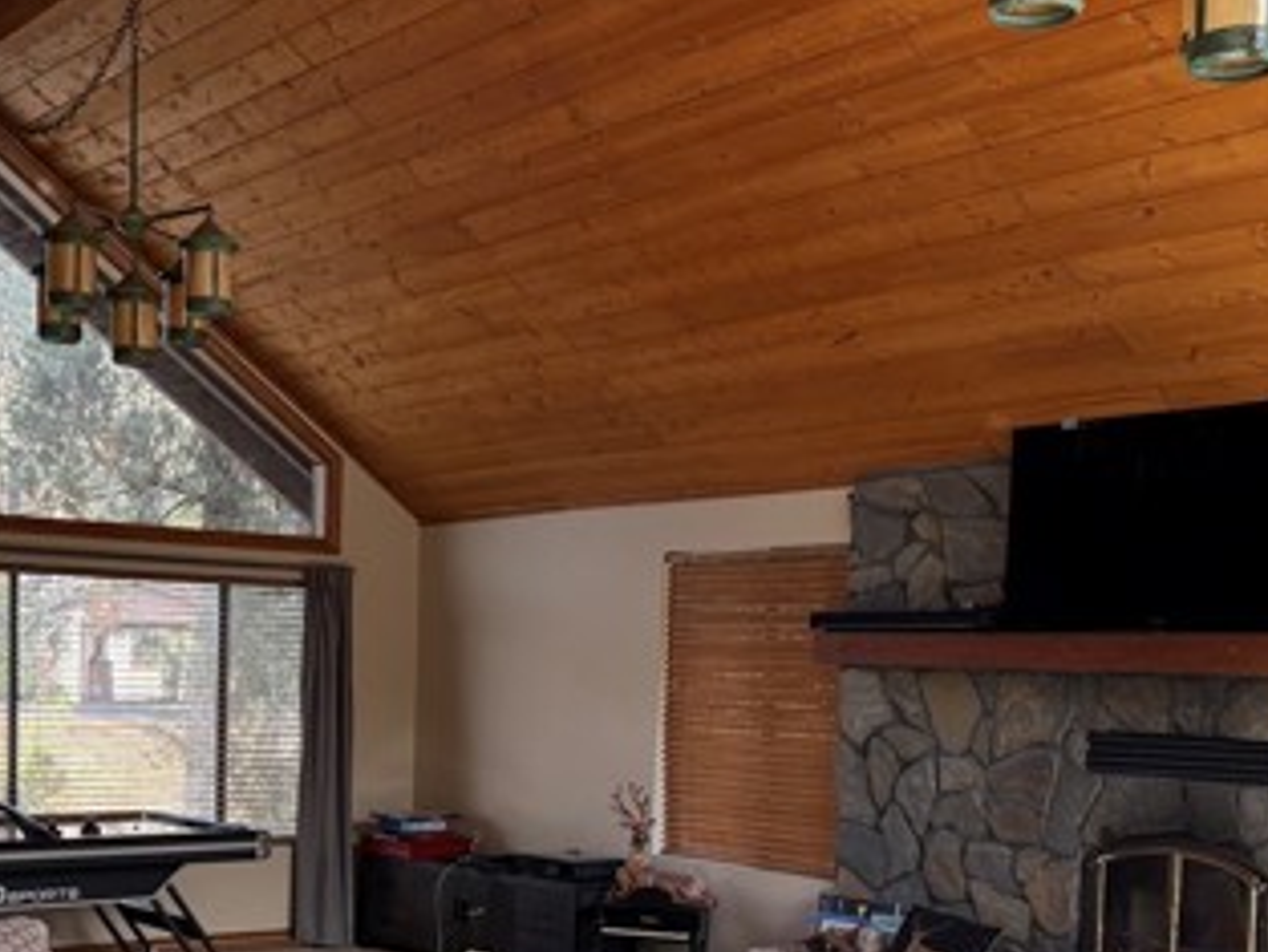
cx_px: 413
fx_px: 1796
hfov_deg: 38.4
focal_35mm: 49
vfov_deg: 29.1
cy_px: 737
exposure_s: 1/504
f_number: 1.78
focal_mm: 6.76
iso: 100
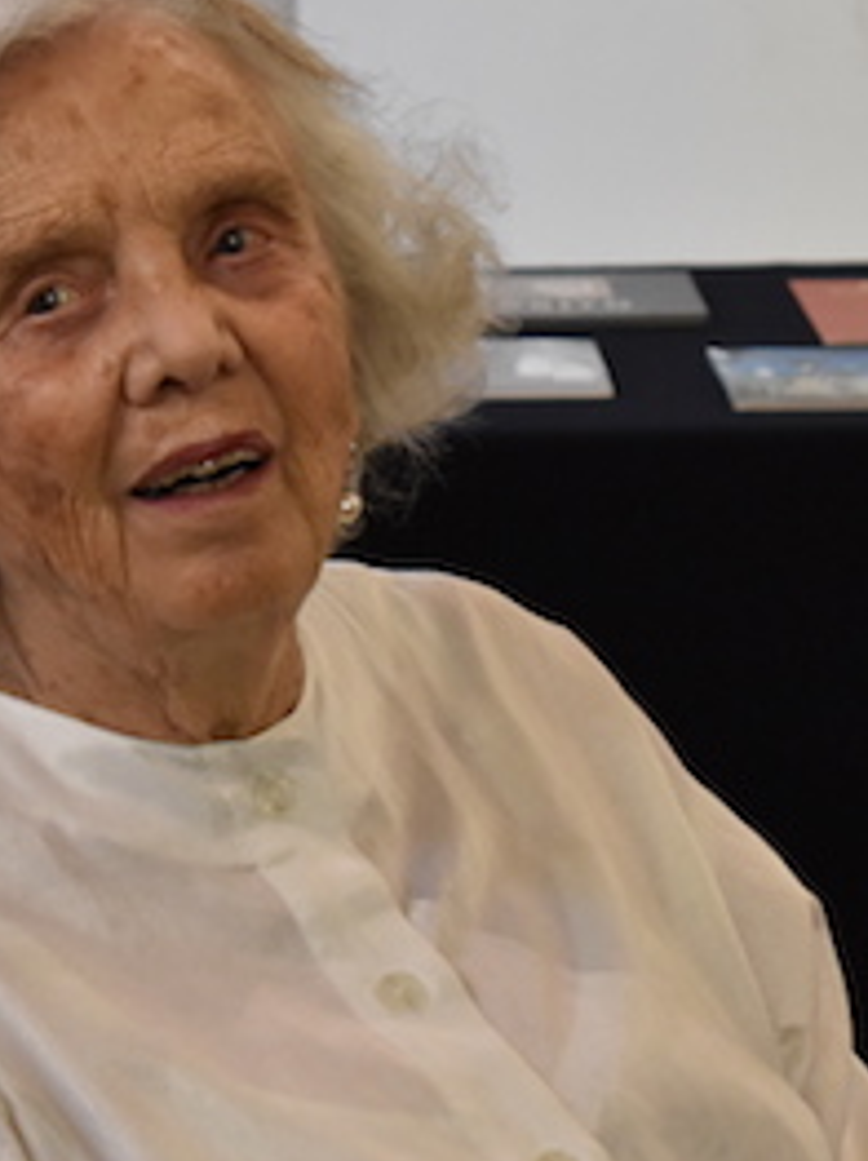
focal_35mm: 194
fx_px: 6503
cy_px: 547
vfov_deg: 10.2
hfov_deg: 7.6
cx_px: 235
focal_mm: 55
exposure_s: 1/60
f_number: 5.6
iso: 1600
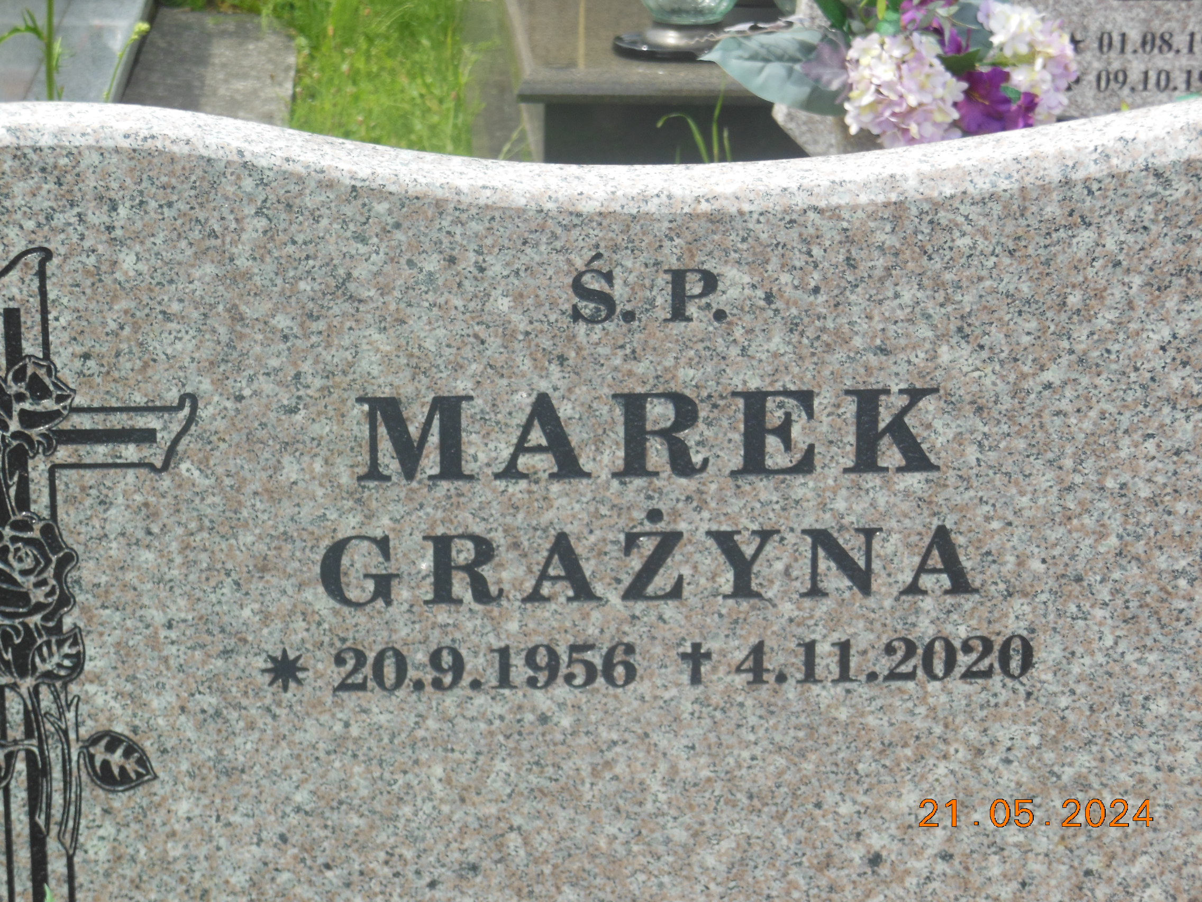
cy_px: 451
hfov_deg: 20.0
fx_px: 3403
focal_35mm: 98
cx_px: 601
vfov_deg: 15.1
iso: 125
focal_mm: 17.5
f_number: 4.7
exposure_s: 1/400
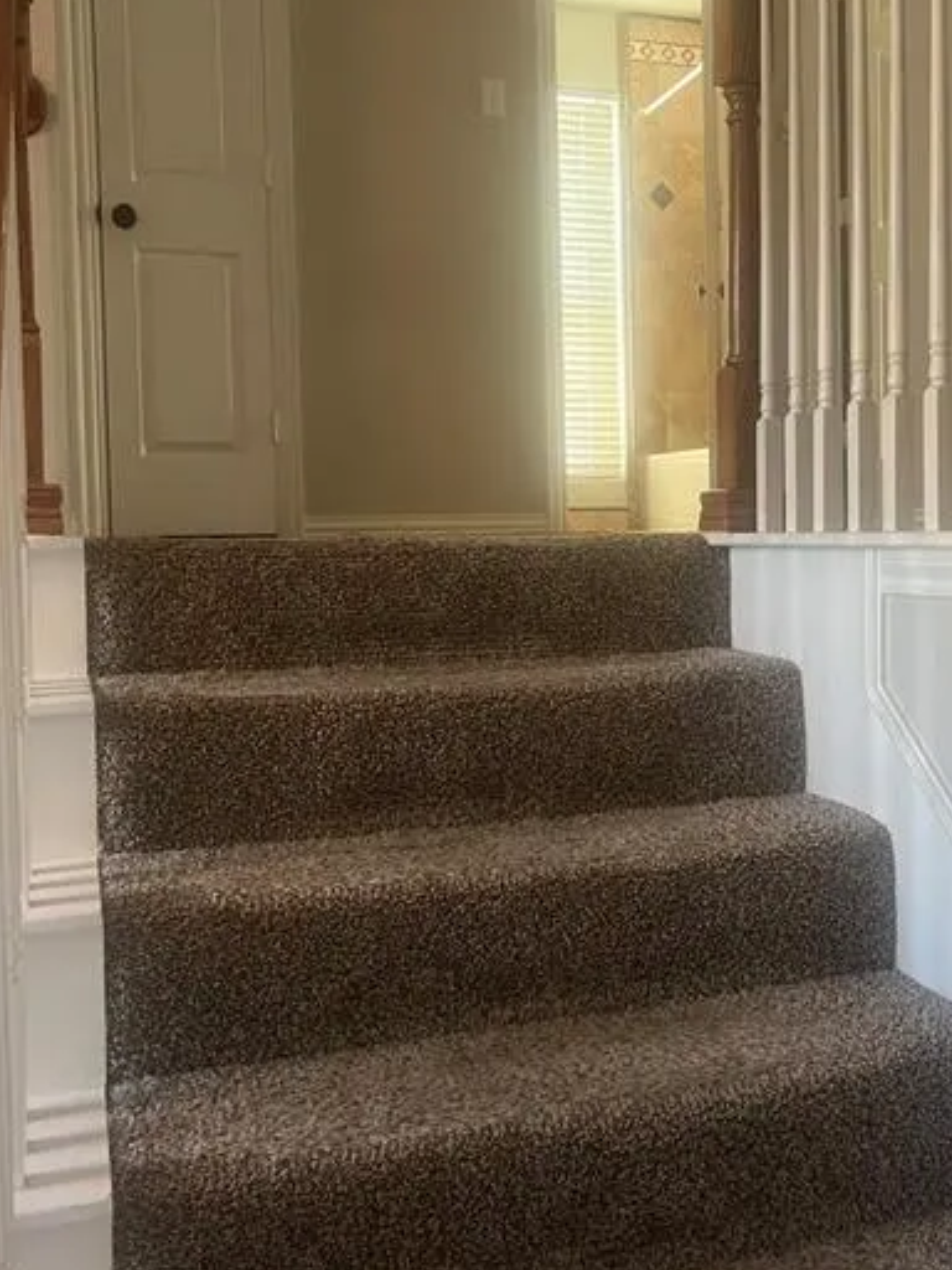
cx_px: 664
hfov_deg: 36.3
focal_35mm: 39
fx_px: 1430
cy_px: 568
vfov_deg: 47.8
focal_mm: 5.7
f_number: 1.5
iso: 320
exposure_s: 1/60
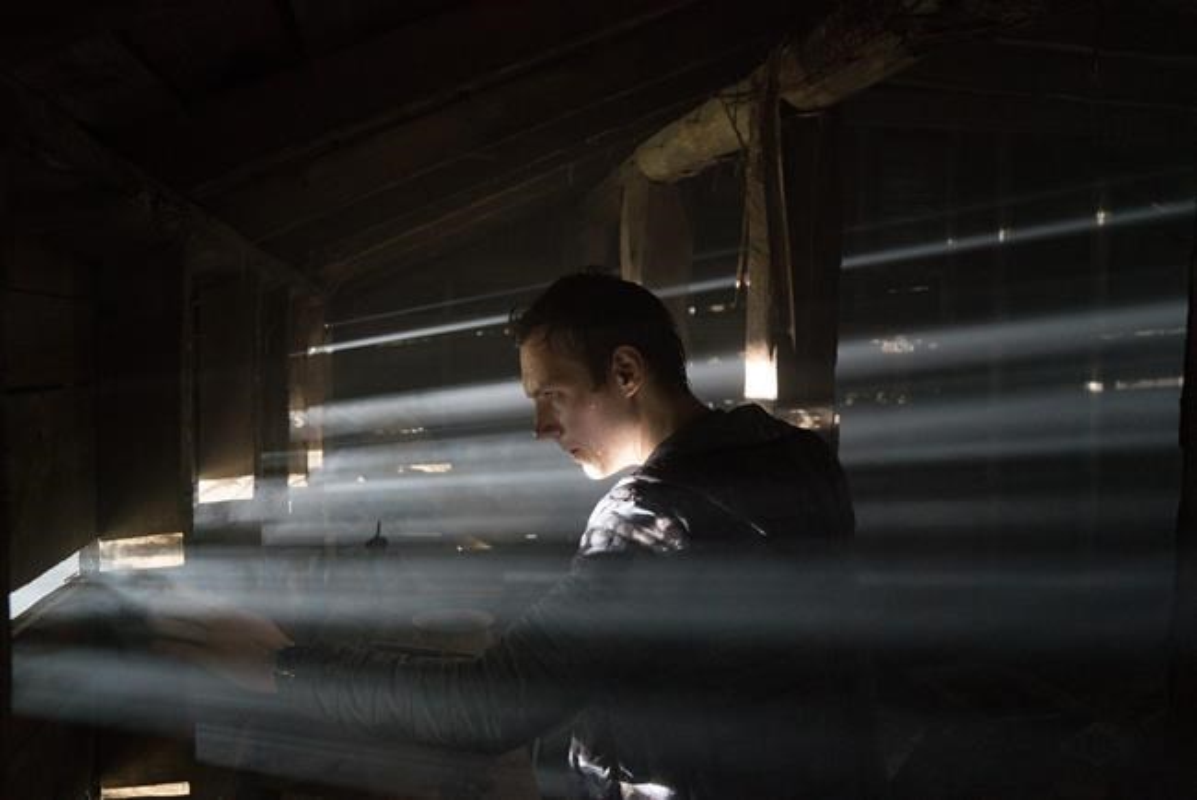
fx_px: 998
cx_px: 598
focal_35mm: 30
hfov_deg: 61.9
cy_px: 400
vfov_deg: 43.6
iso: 6400
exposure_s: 1/60
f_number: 4
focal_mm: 30
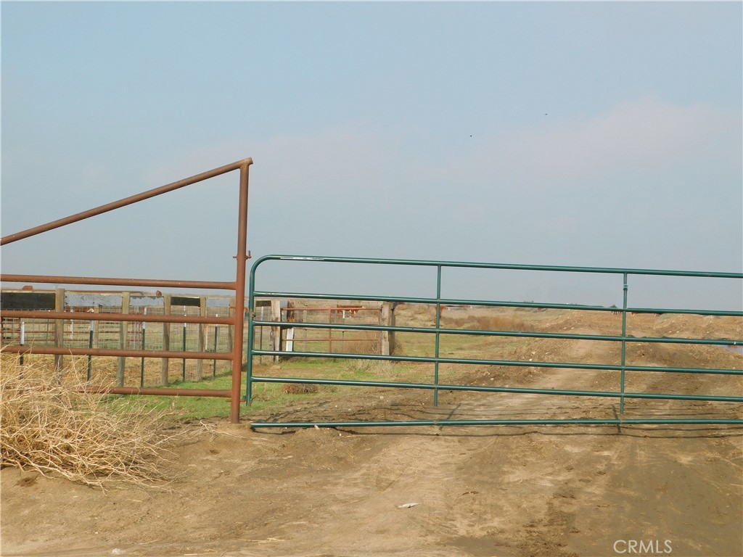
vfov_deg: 24.8
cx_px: 372
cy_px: 278
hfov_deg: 32.7
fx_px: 1266
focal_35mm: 59
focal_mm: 10.4
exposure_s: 1/1000
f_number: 4
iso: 125
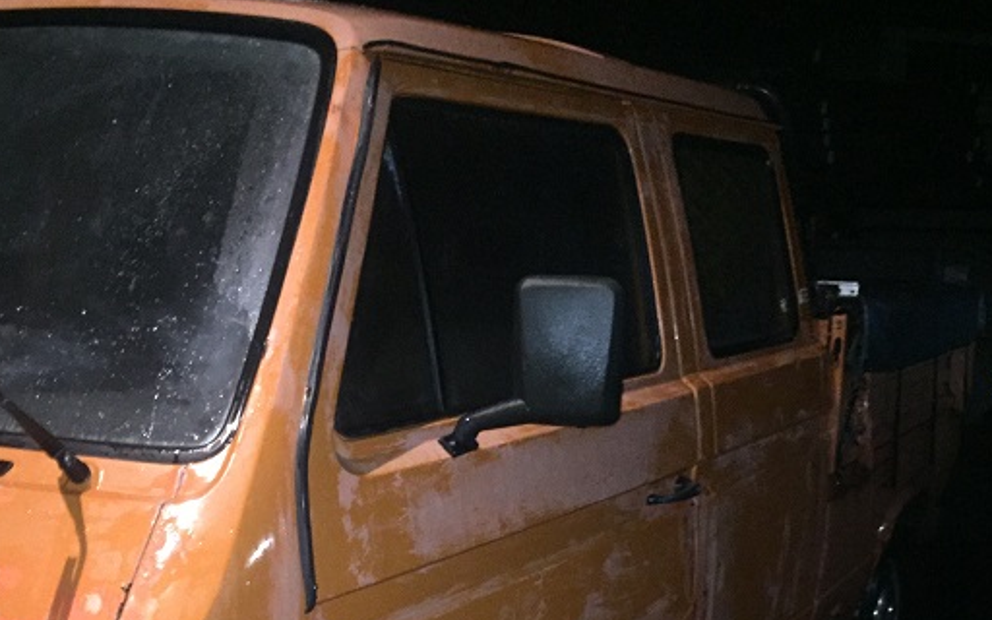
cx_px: 541
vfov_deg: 25.0
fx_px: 1325
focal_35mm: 49
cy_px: 632
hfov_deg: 41.0
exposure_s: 1/17
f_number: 2.2
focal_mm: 4.15
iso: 250
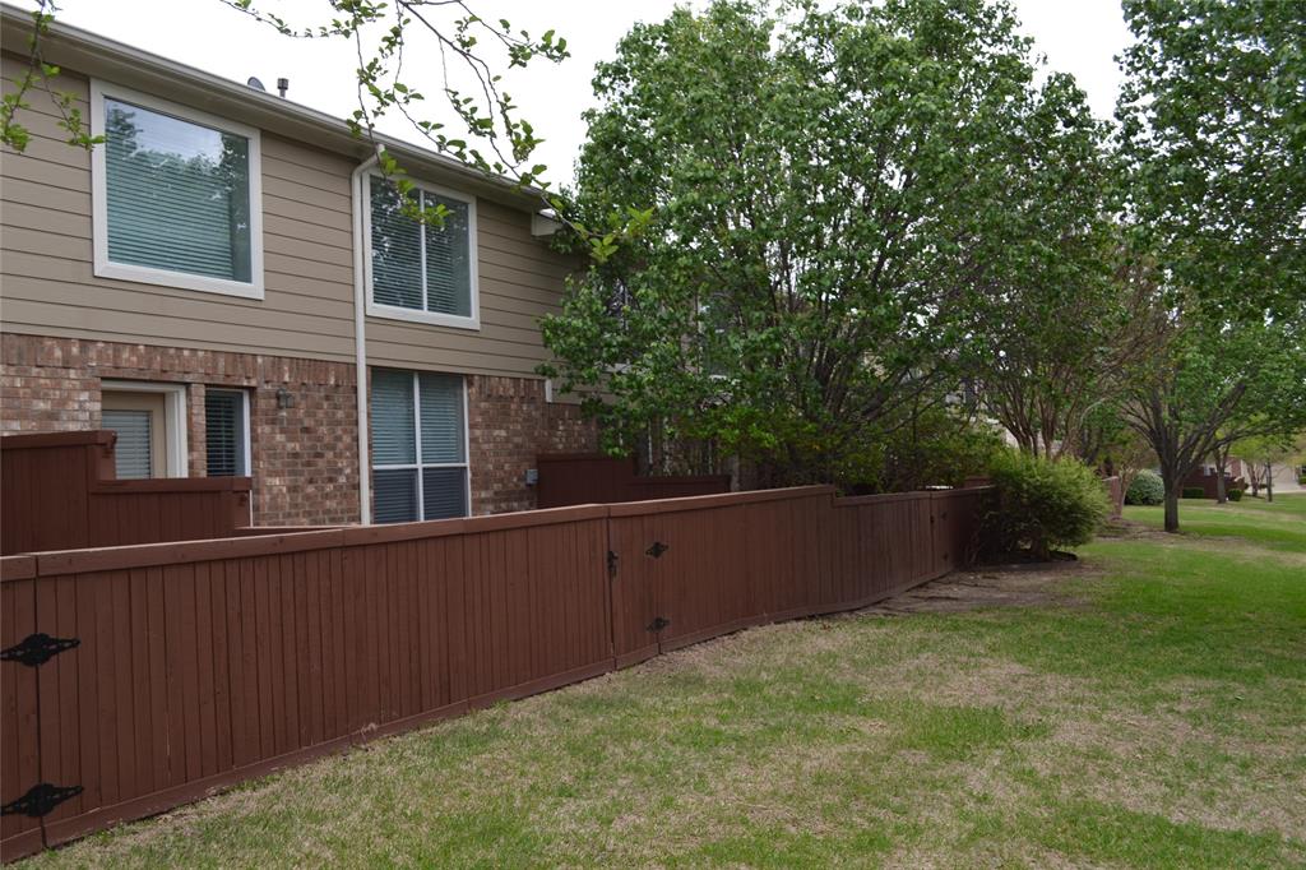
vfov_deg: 39.9
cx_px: 653
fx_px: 1197
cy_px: 435
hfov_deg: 57.2
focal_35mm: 33
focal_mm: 22
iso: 100
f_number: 5.6
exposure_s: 1/200
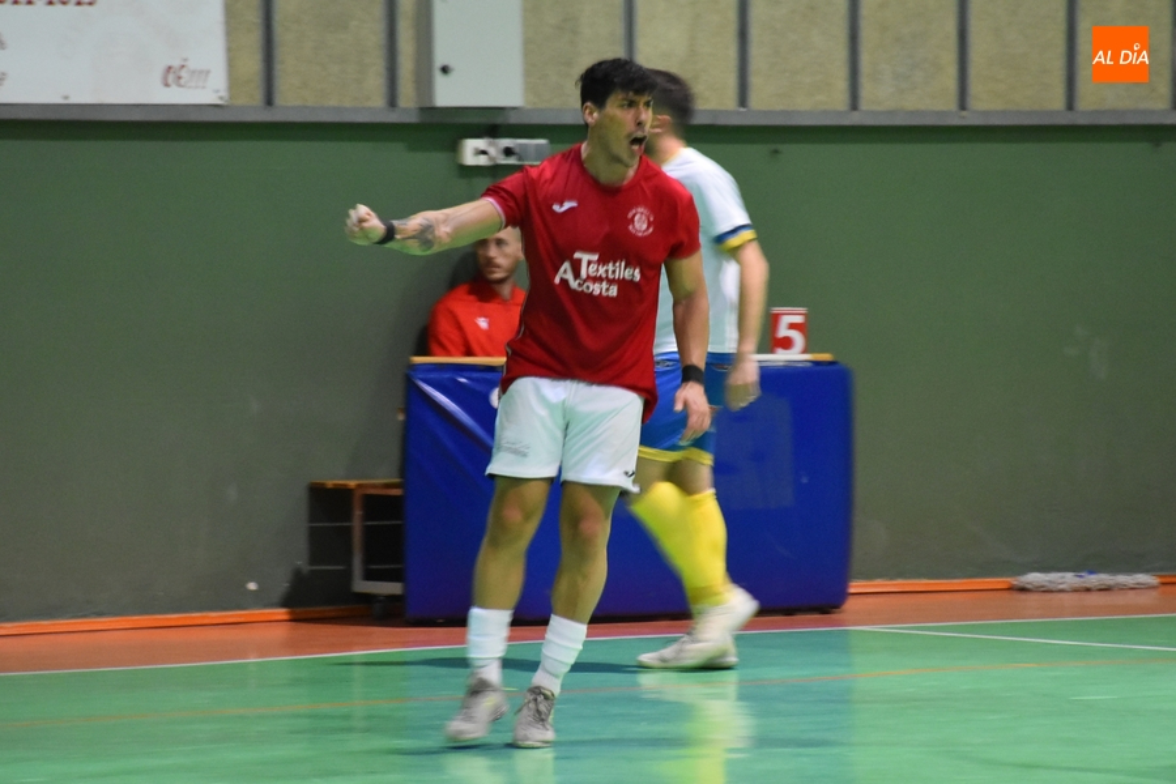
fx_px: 6859
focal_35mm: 210
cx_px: 588
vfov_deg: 6.5
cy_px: 392
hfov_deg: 9.8
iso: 3200
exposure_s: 1/100
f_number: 5.6
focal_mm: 140
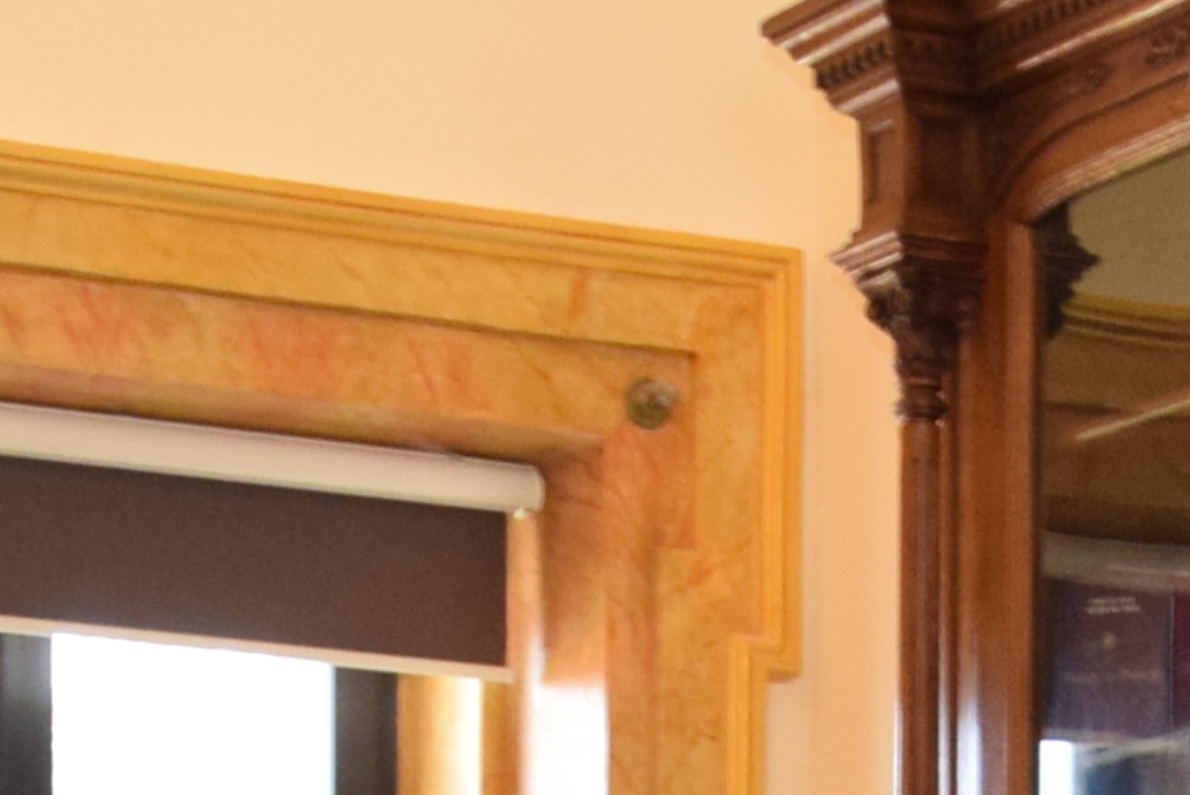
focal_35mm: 203
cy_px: 2124
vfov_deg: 6.4
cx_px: 965
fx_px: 6713
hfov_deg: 10.1
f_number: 5.6
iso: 1000
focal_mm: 22
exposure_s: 1/60
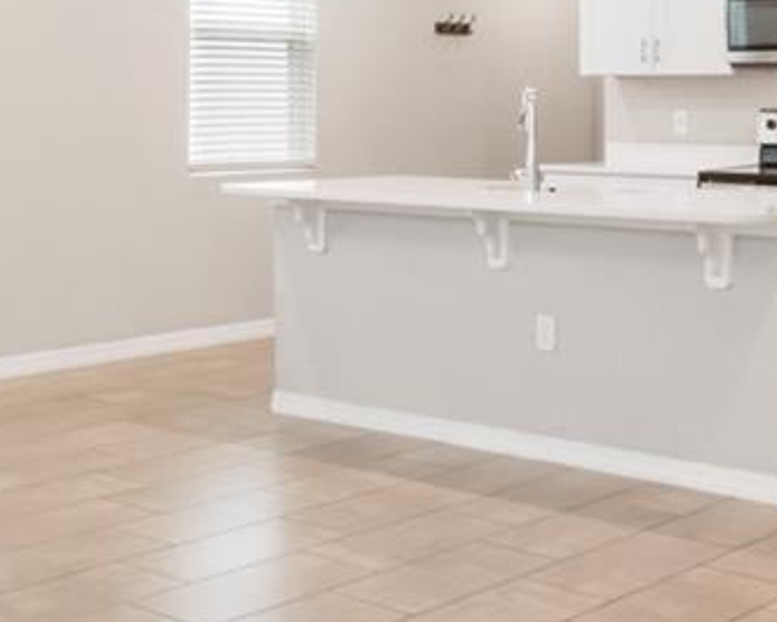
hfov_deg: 27.8
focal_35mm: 68
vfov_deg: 22.0
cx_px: 472
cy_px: 61
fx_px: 1564
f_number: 13
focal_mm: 10
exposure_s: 1/1.67
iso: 320
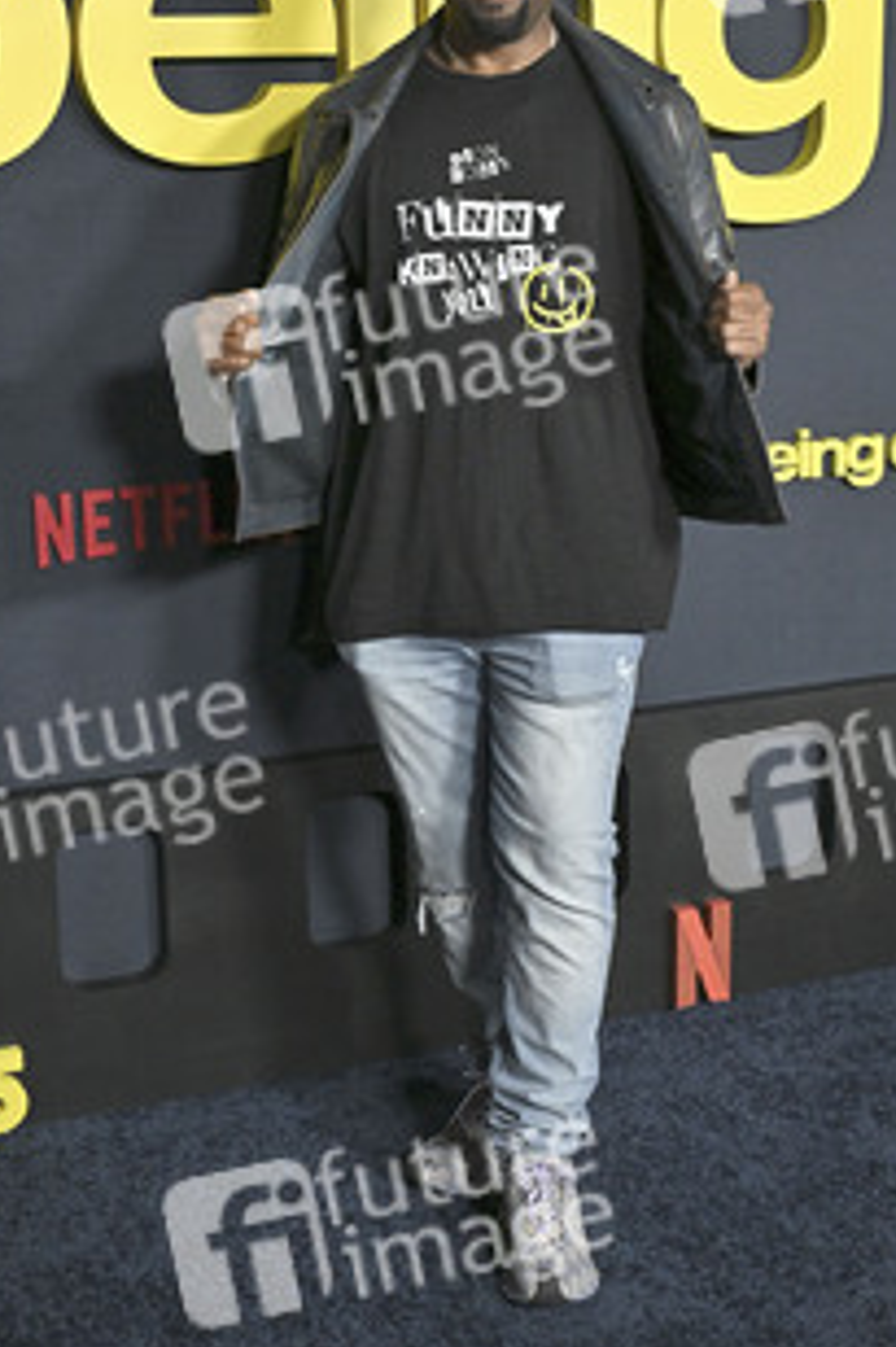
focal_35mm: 52
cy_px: 569
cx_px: 516
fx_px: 1943
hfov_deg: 25.9
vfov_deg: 38.1
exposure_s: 1/320
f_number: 5.6
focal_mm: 40
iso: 2500
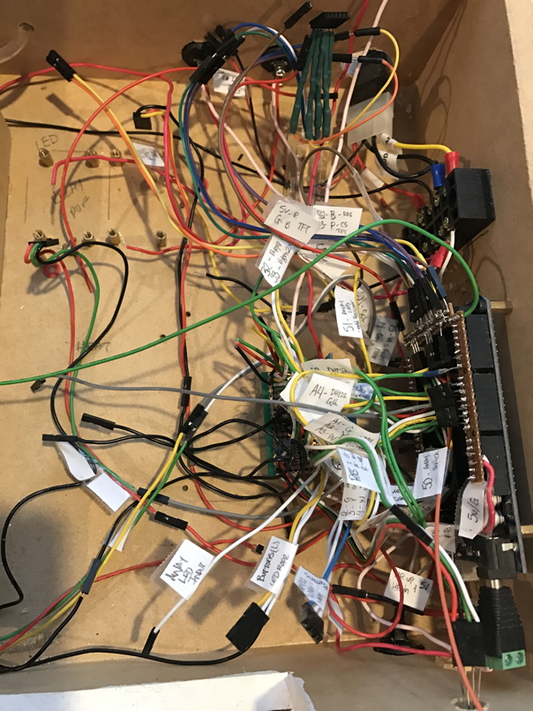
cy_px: 356
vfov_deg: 63.4
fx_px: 575
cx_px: 266
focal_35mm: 28
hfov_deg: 49.8
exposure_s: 1/13
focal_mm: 3.99
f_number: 1.8
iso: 100
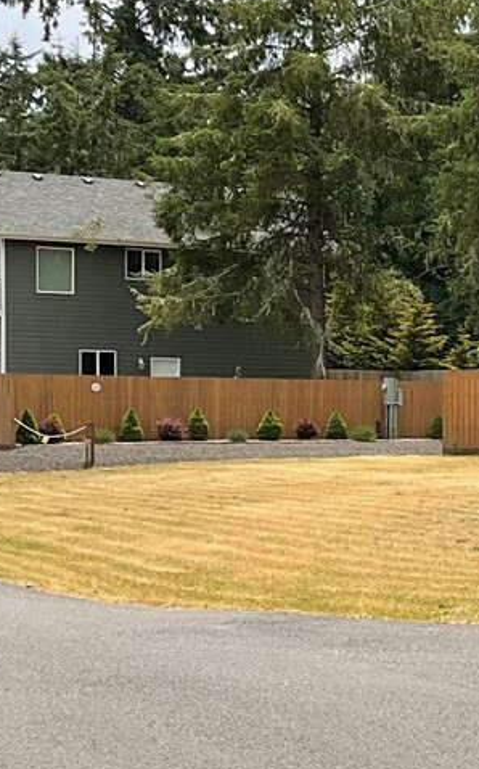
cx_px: 747
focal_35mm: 103
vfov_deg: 20.2
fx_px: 2155
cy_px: 508
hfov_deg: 12.0
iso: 25
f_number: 1.8
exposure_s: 1/1912
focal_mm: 3
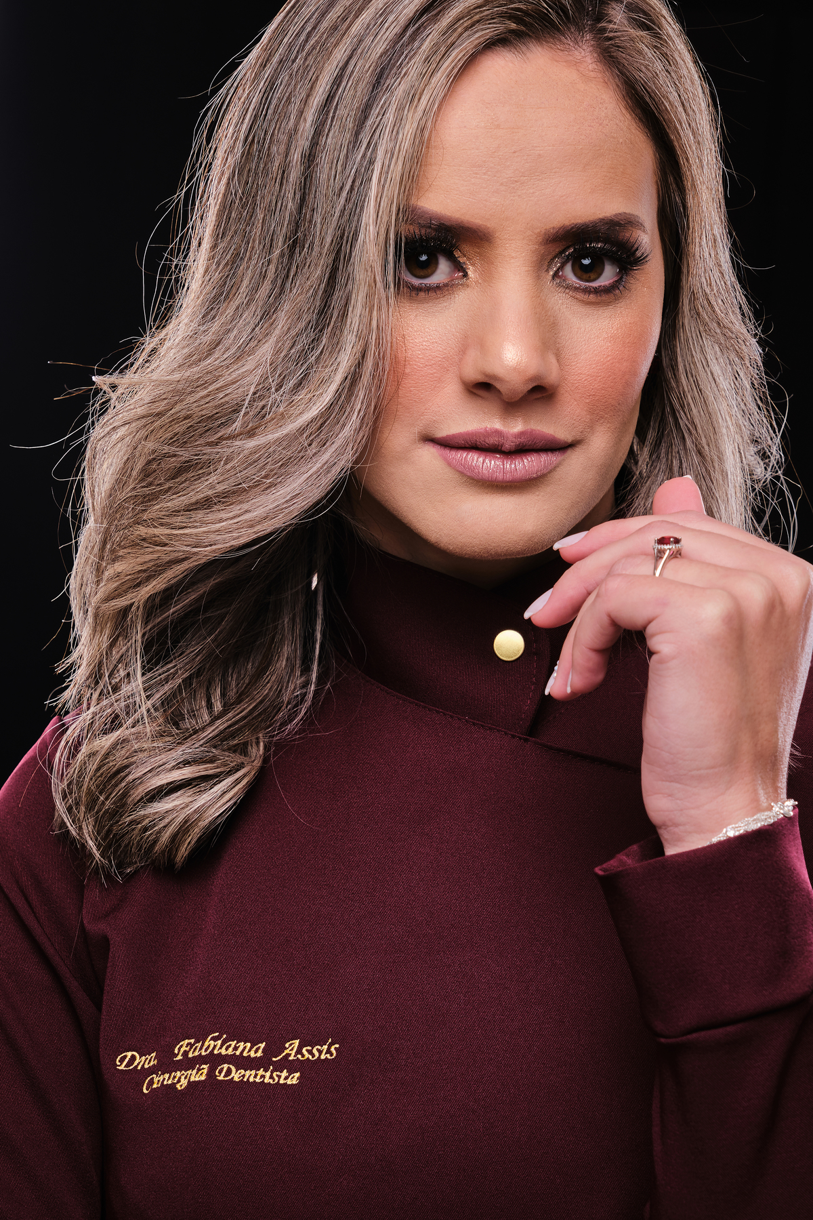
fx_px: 2879
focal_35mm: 85
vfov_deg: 23.9
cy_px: 610
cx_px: 406
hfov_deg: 16.1
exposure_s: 1/125
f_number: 9
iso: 160
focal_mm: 56.5
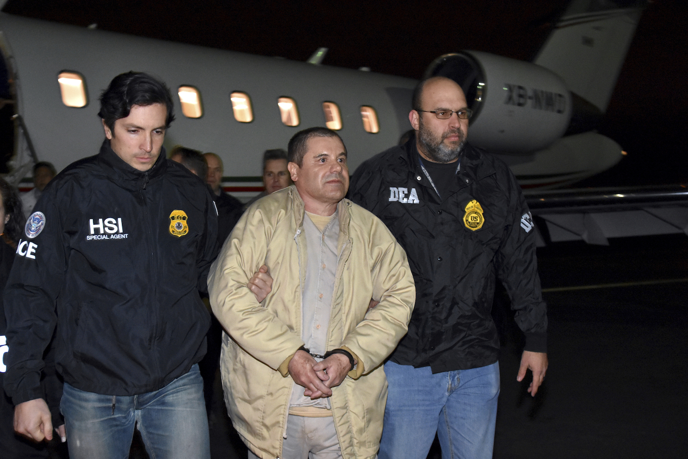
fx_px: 860
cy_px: 230
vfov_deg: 29.9
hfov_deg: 43.6
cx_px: 344
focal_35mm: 45
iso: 3600
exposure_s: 1/60
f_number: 4
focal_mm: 30
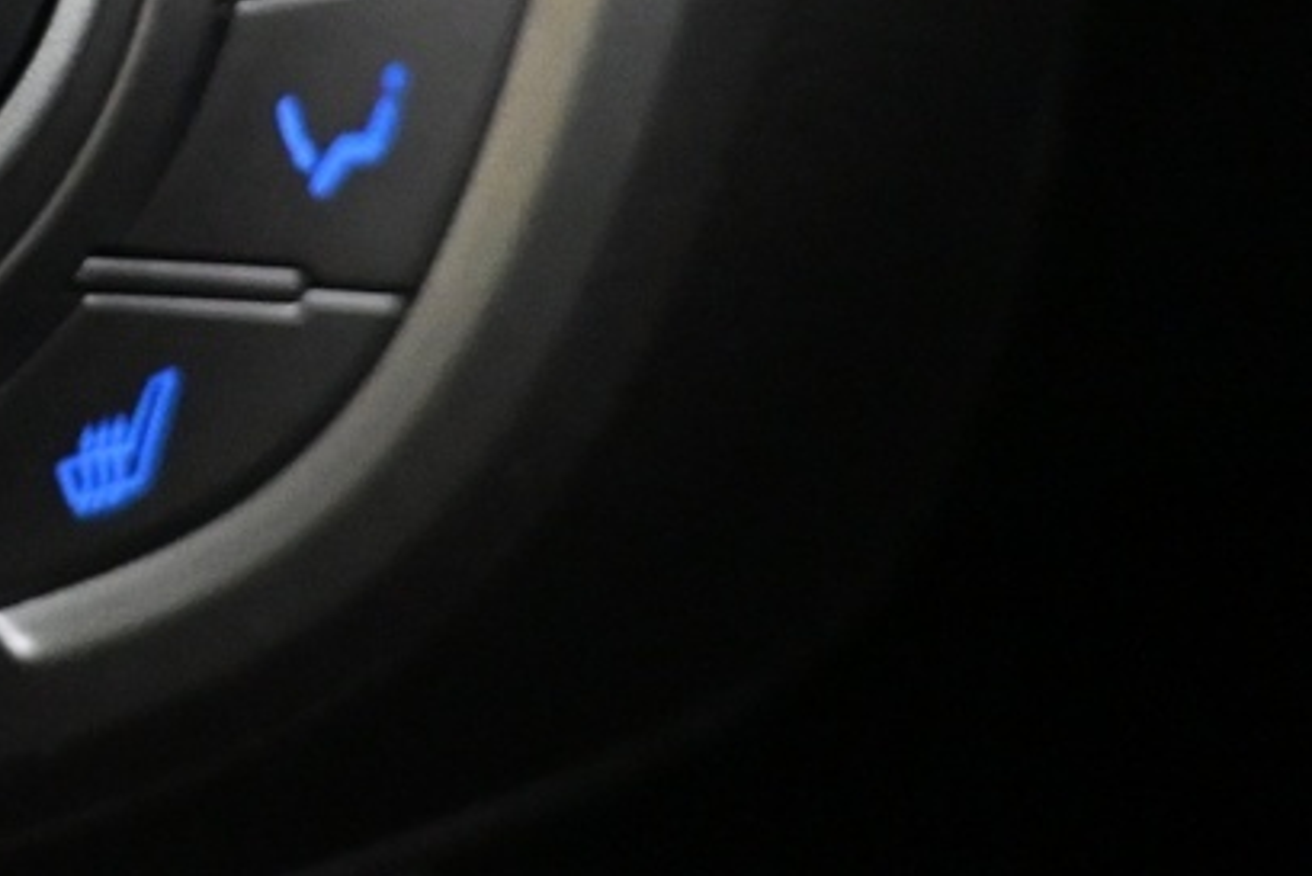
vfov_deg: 13.7
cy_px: -350
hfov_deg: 18.1
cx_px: -876
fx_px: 3463
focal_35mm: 95
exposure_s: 1/60
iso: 4000
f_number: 3.5
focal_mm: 16
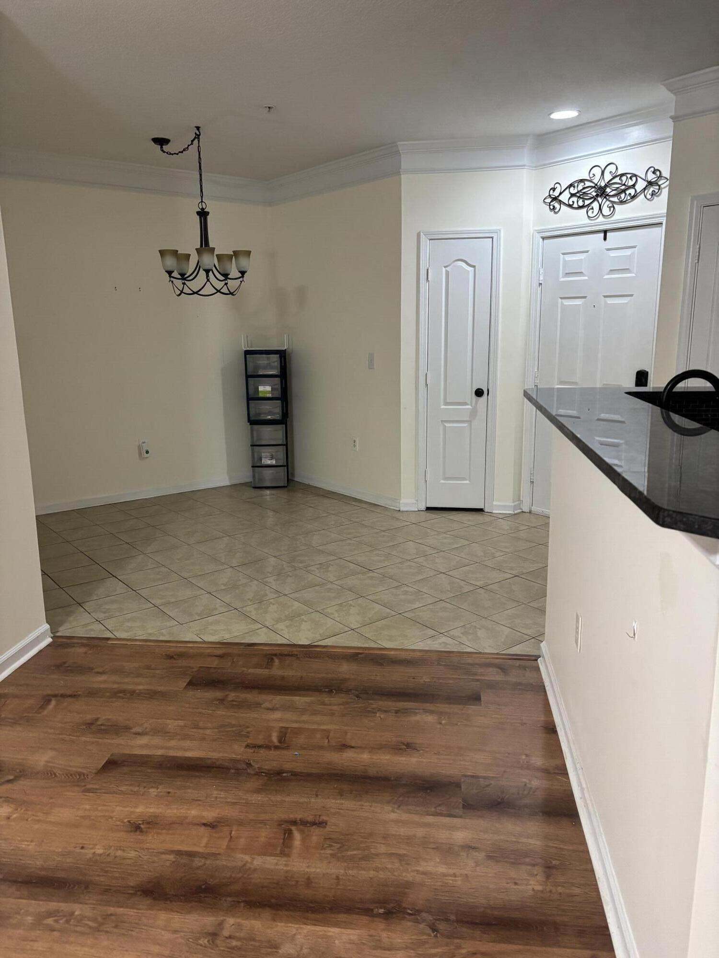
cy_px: 479
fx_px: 720
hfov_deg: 53.1
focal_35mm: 26
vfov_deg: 67.3
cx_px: 360
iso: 320
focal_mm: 5.96
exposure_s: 1/60
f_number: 1.6
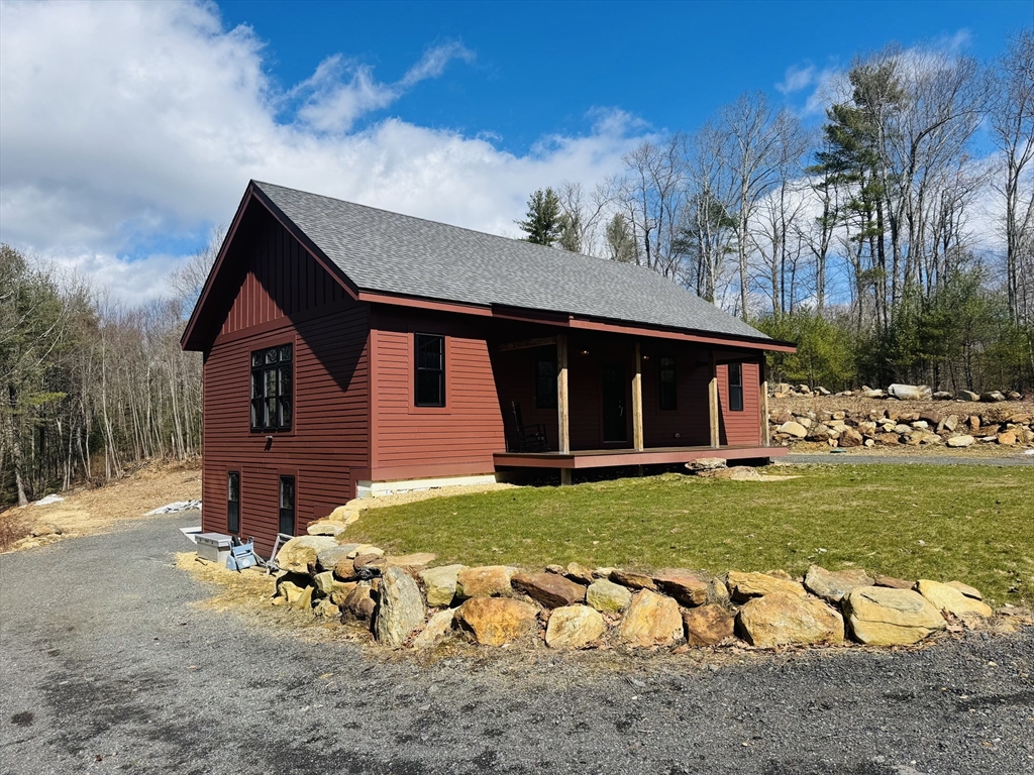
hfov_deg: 71.6
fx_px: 717
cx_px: 517
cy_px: 388
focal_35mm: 24
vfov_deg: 56.8
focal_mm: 6.76
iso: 80
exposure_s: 1/4950
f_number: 1.78
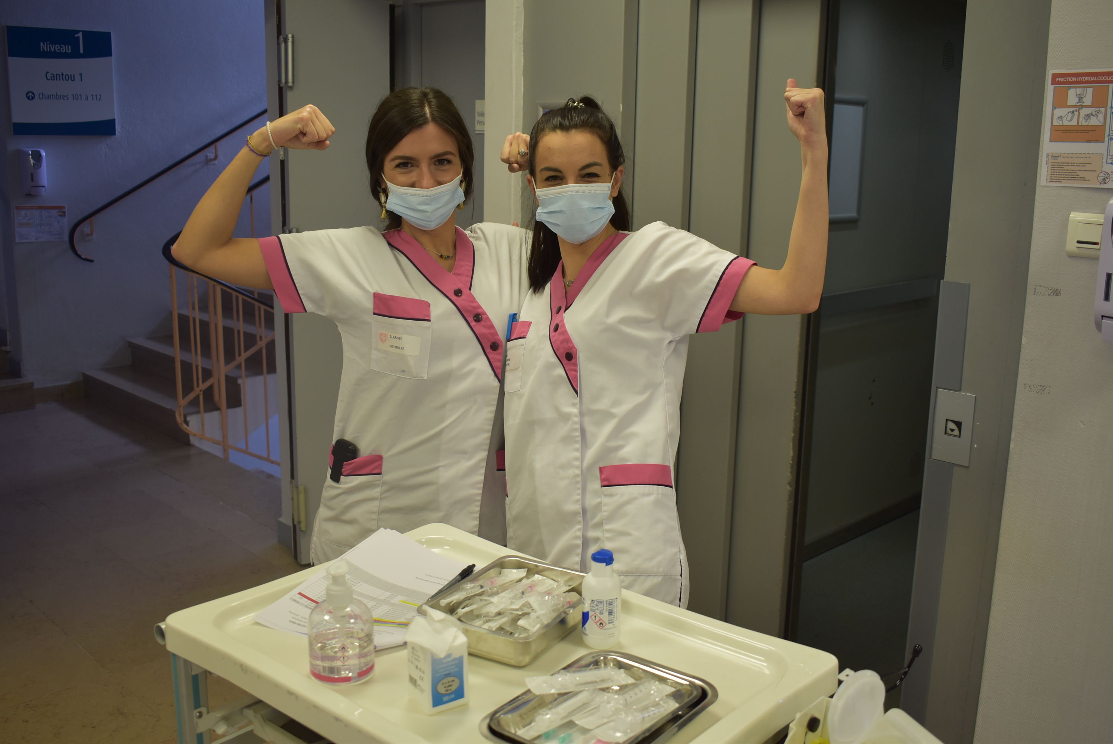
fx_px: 1067
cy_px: 372
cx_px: 556
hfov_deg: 55.1
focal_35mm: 34
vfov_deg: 38.4
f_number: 3.8
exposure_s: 1/40
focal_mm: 23
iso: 400
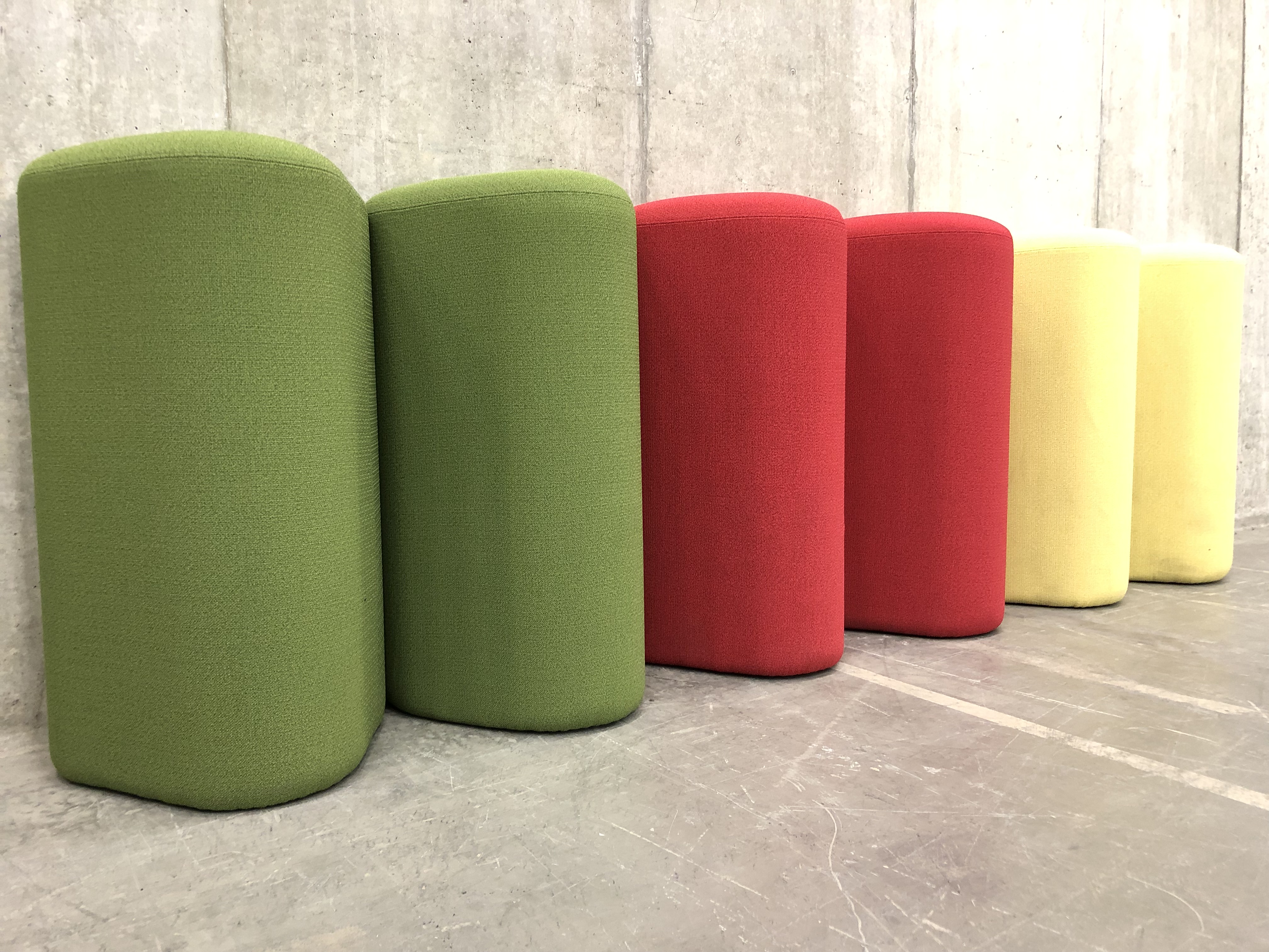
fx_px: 1026
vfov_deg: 49.7
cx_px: 634
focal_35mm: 28
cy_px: 476
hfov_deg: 63.4
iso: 100
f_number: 1.8
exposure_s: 1/8
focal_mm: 3.99
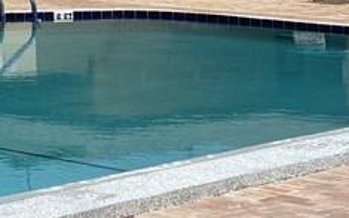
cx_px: -475
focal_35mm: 188
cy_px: -218
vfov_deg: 6.8
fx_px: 1789
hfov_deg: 9.9
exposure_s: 1/7692
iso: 50
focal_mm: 5.96
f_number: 1.6
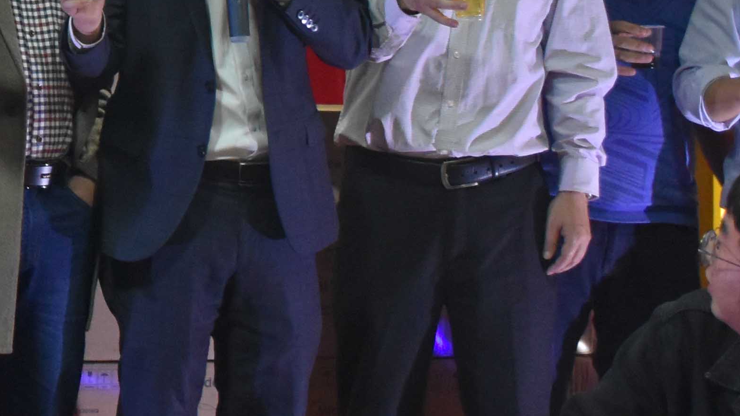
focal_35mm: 139
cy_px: -148
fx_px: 2727
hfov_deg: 14.5
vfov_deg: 8.6
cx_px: -339
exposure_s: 1/60
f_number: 3.8
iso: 1800
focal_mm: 23
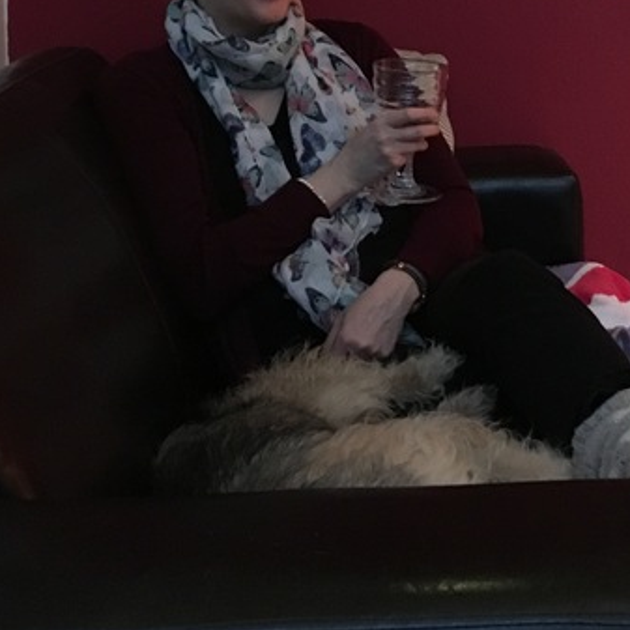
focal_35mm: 78
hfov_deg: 22.1
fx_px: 1606
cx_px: 408
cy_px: -43
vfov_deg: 21.2
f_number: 2.2
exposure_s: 1/17
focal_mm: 4.15
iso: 500
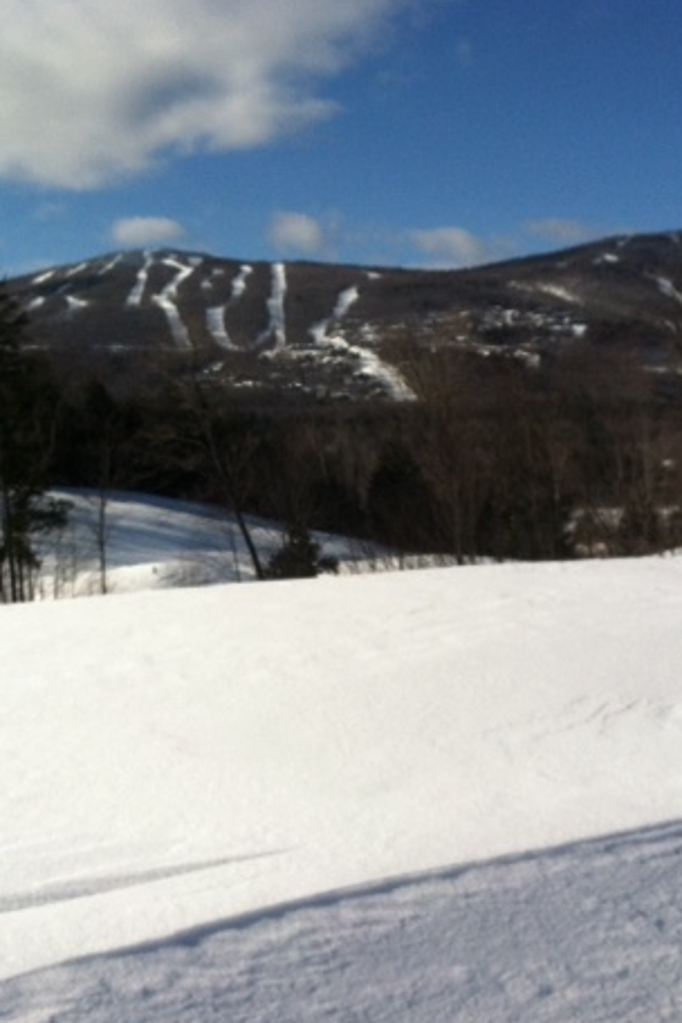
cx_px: 276
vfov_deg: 38.9
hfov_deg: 26.4
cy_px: 529
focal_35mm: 51
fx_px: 1449
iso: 80
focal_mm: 3.85
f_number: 2.8
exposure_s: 1/2727
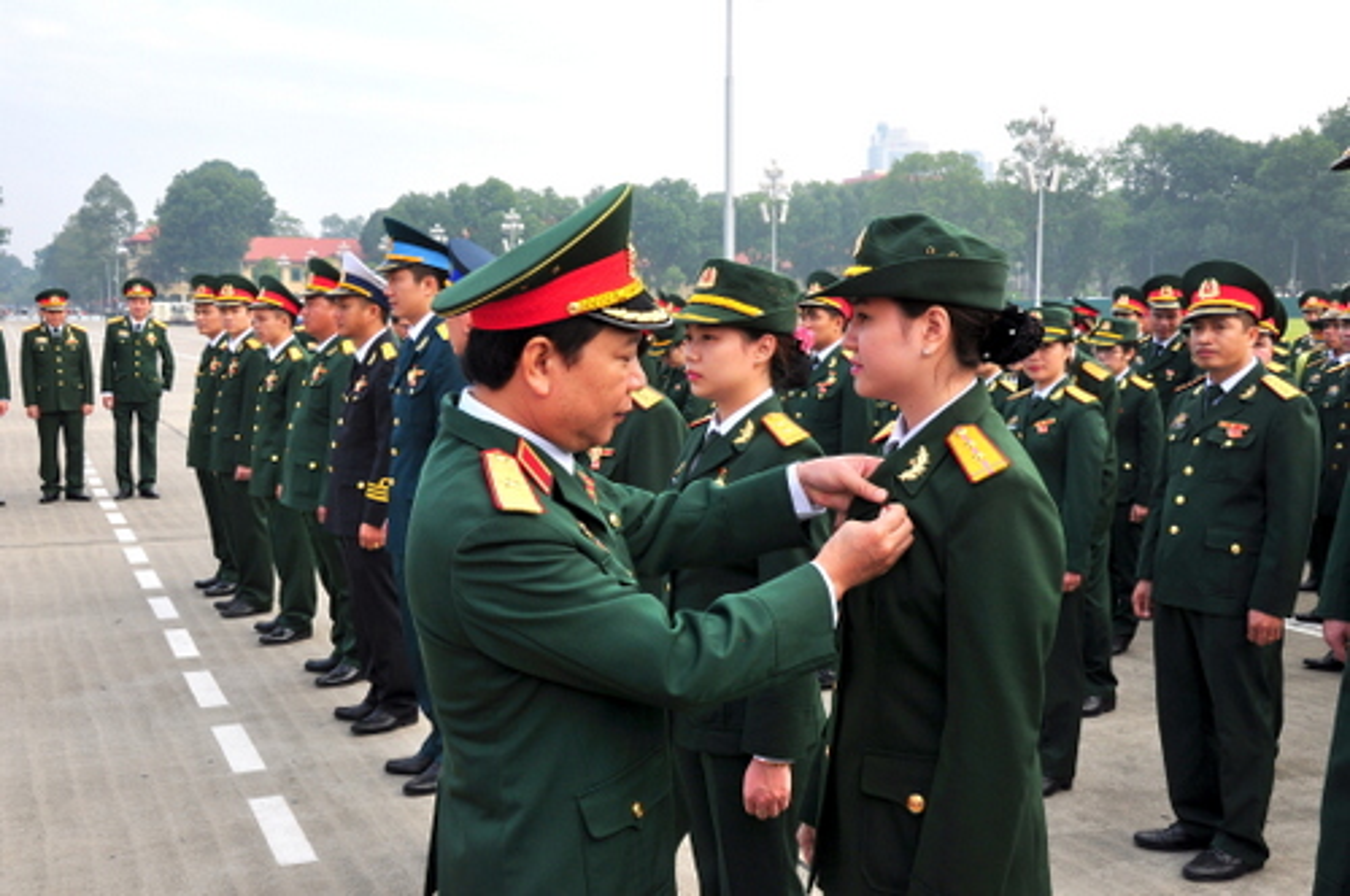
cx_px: 675
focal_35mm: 38
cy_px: 448
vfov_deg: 35.4
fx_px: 1404
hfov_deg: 51.3
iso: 250
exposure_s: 1/125
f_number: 10
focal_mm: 25
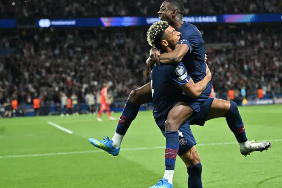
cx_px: 161
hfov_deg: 18.2
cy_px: 81
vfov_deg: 12.2
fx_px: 877
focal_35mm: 112
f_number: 2.8
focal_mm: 80
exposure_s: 1/2000
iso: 2500
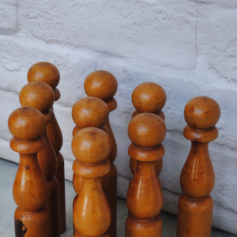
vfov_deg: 17.5
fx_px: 759
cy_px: 205
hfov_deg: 17.7
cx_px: 107
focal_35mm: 98
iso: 400
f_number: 5.3
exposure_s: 1/30
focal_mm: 44
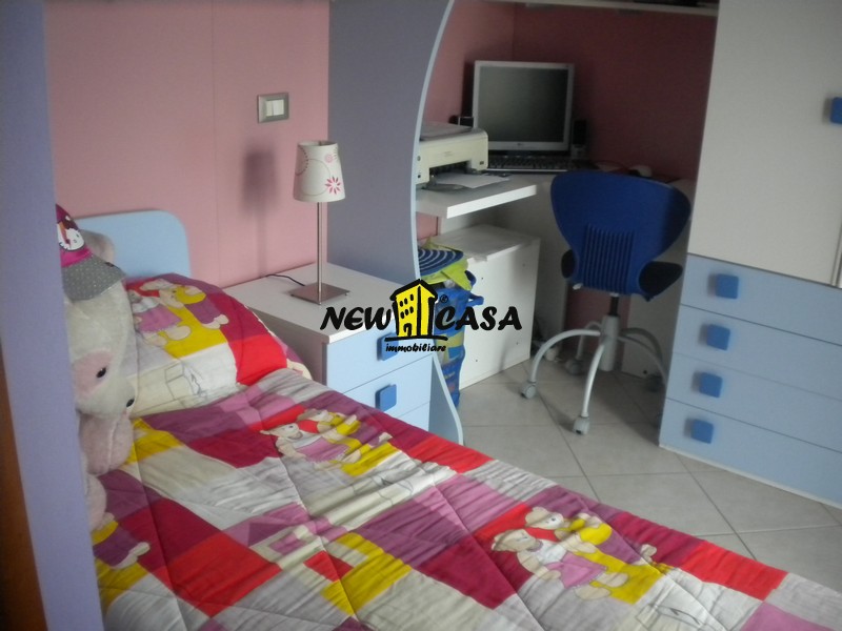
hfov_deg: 52.6
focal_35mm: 35
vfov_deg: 40.7
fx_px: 851
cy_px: 316
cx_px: 421
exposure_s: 1/52.8
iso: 400
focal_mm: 6.3
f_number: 3.1
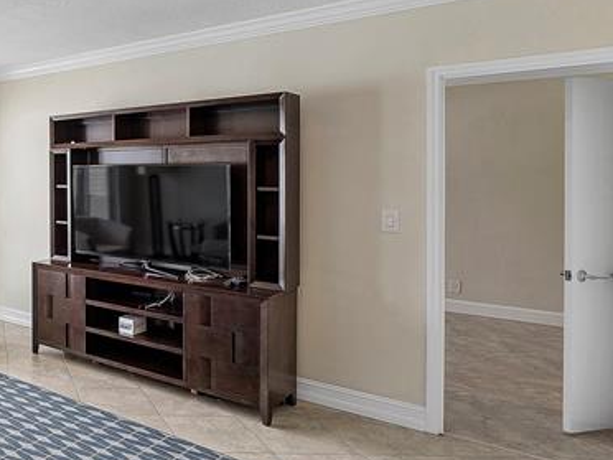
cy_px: 182
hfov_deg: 46.2
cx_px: -33
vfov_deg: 45.2
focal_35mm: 31
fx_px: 549
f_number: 11
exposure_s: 1/13
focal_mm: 10
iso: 160
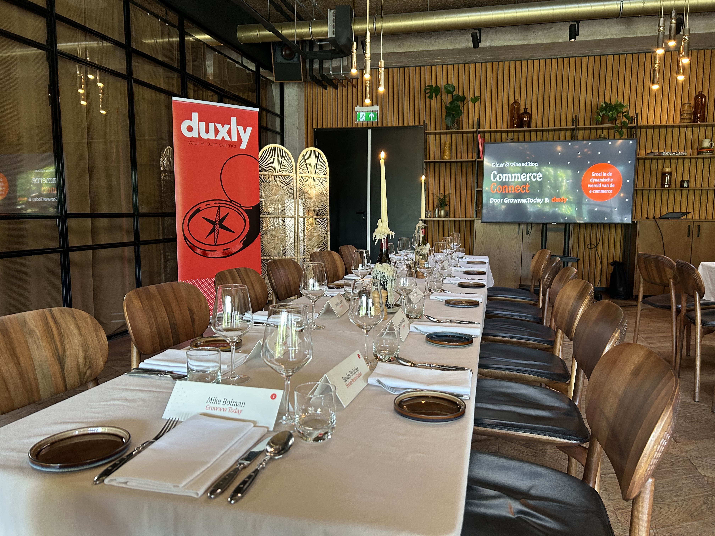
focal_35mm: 26
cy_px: 268
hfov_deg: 67.3
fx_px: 537
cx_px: 358
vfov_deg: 53.1
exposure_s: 1/50
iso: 200
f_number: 1.5
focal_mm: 5.7
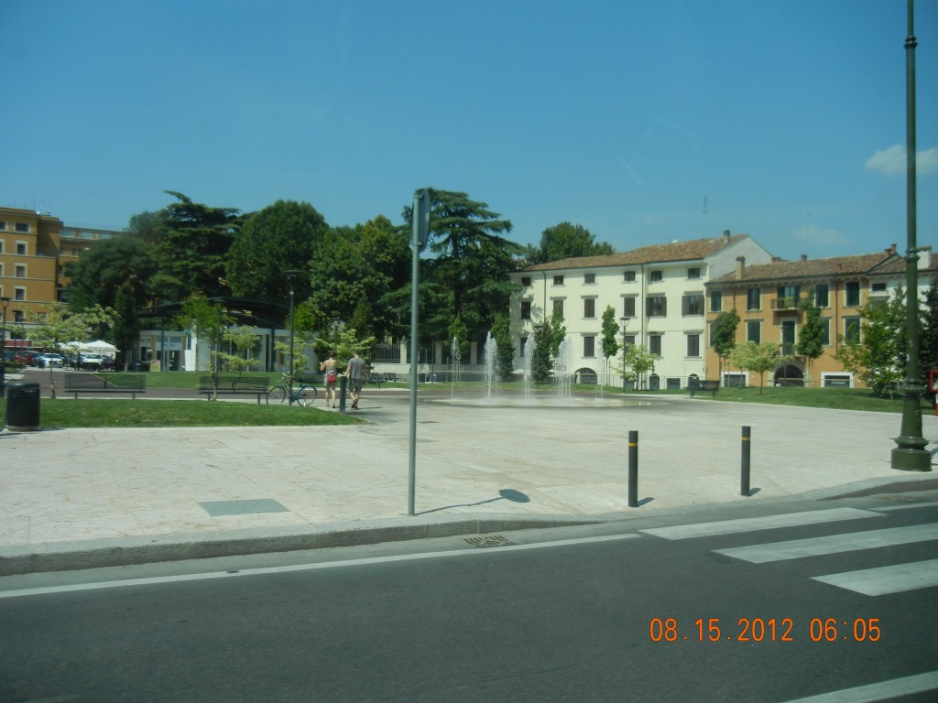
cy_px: 352
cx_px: 469
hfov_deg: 60.0
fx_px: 813
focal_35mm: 30
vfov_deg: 46.8
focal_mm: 5.4
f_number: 7
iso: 160
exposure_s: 1/476
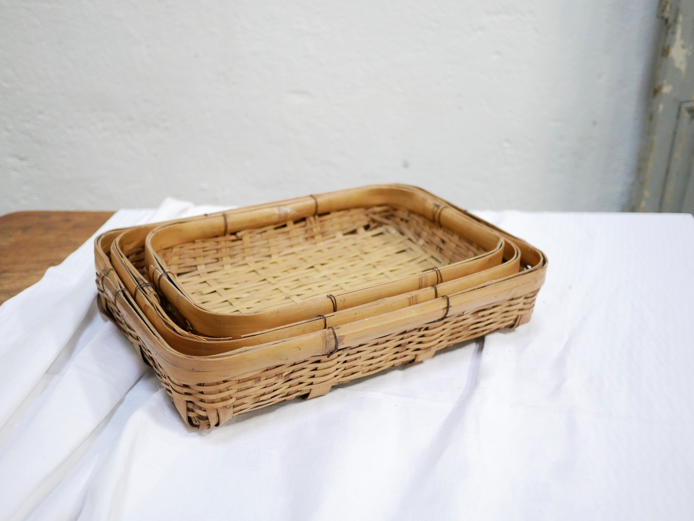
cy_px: 260
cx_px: 347
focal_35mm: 40
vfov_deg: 36.0
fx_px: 802
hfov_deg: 46.8
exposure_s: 1/60
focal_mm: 20
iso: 1000
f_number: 1.7
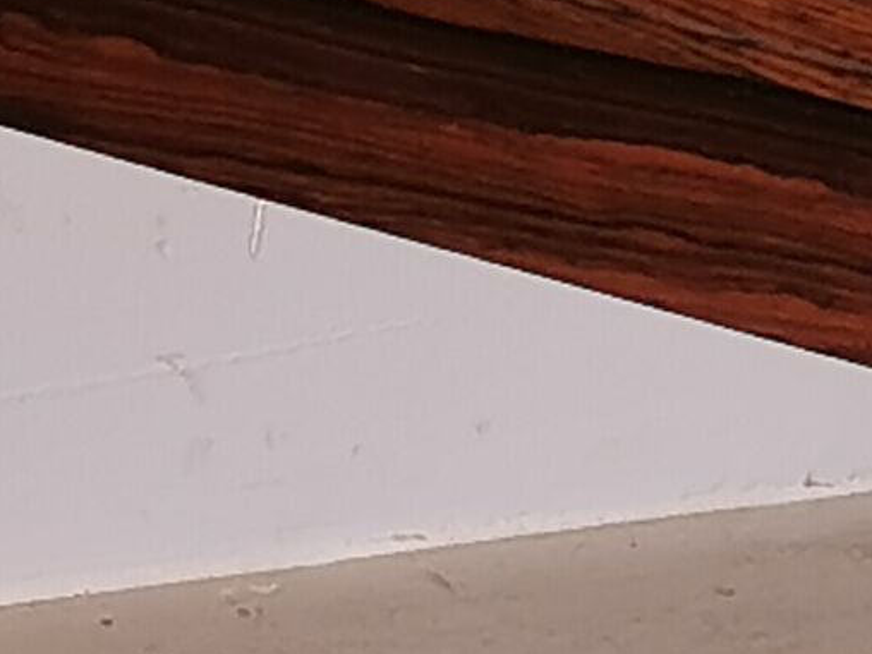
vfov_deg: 4.7
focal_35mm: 316
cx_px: 1341
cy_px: 839
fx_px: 7960
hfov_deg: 6.2
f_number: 1.8
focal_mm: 5.58
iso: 50
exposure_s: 1/141
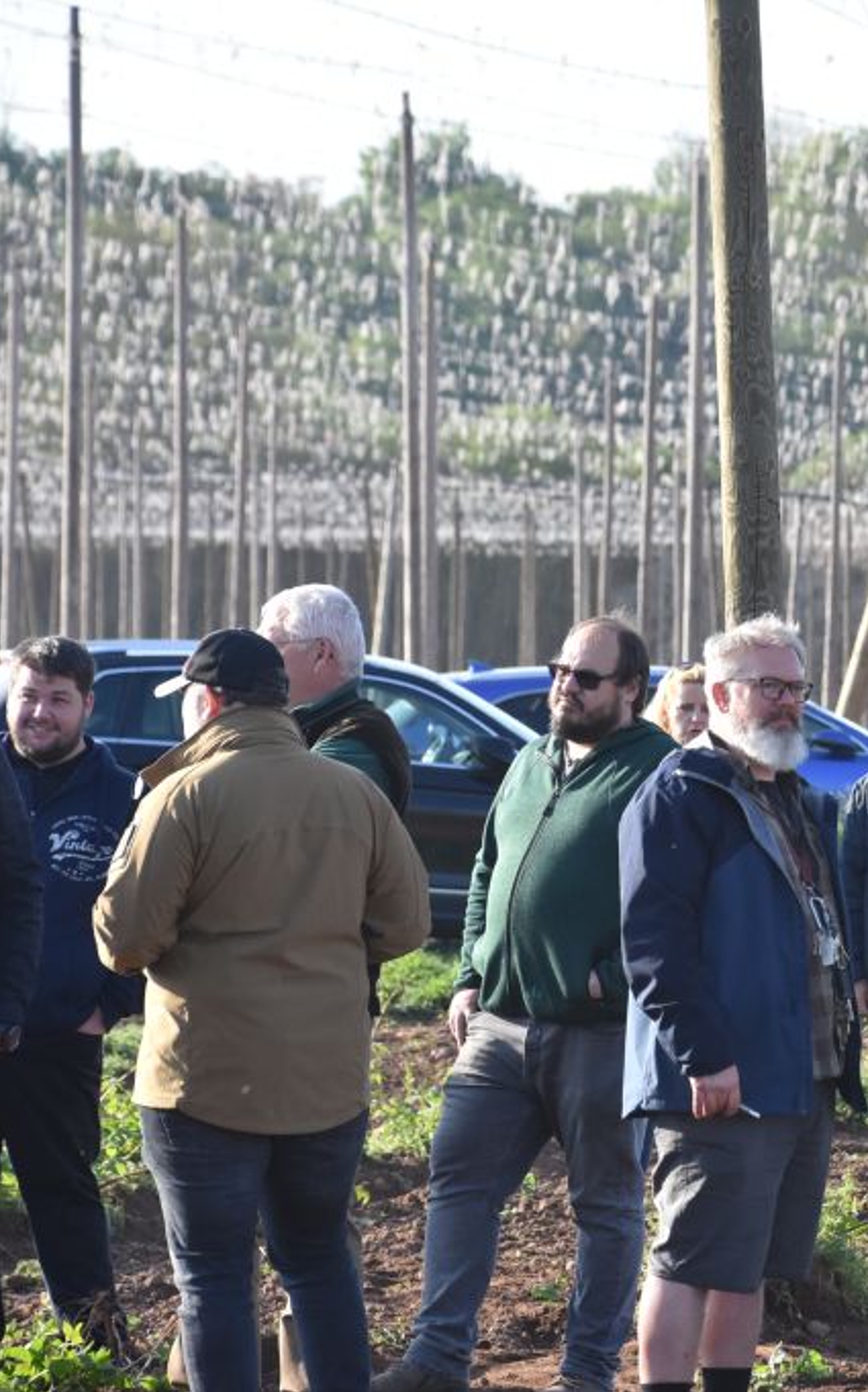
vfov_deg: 7.9
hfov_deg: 4.9
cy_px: 697
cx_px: 911
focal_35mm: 267
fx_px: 10116
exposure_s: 1/800
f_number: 7.1
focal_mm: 116
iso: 800
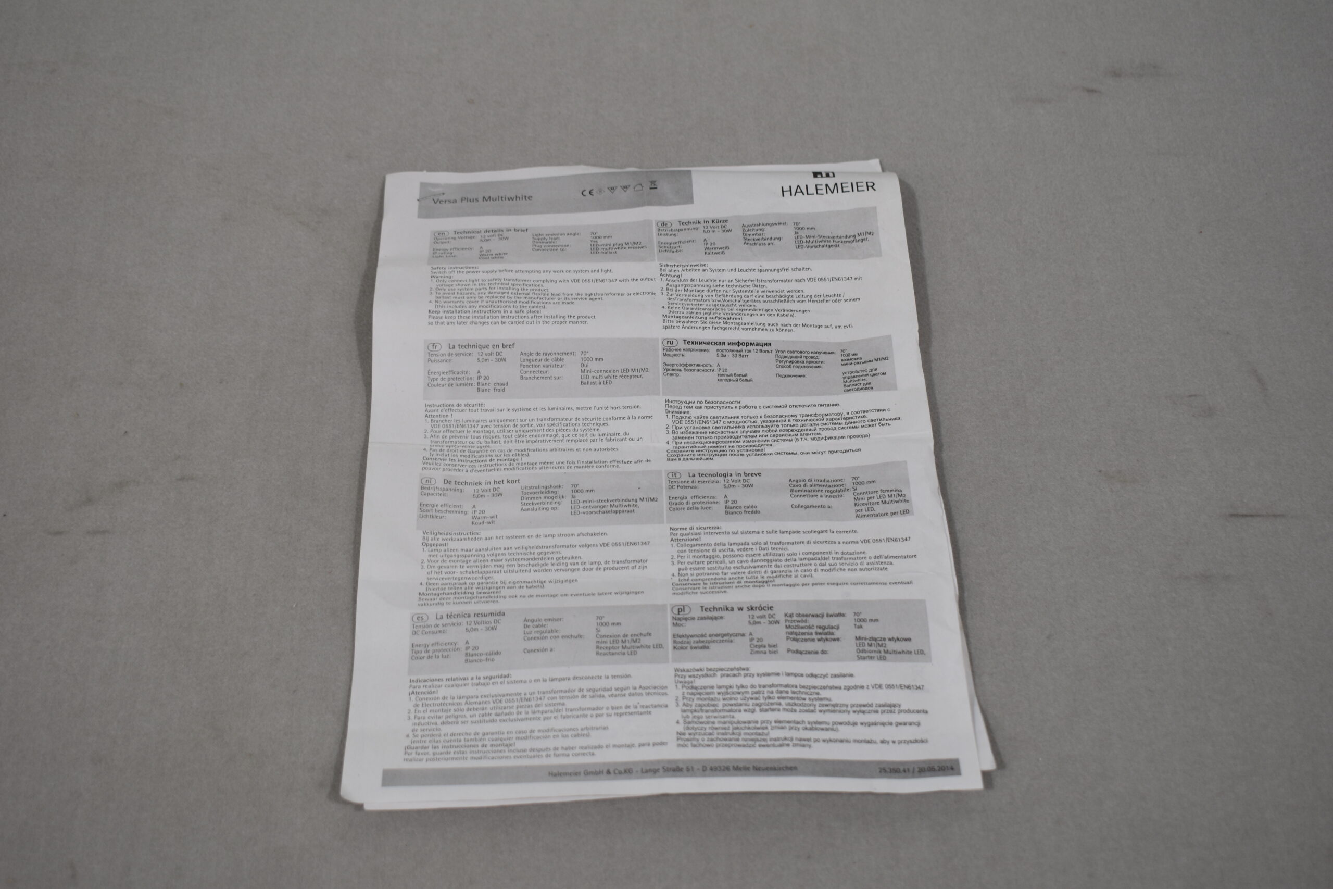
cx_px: 666
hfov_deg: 42.3
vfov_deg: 28.9
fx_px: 1722
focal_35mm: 46
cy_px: 444
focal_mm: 31
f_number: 5.6
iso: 280
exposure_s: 1/125
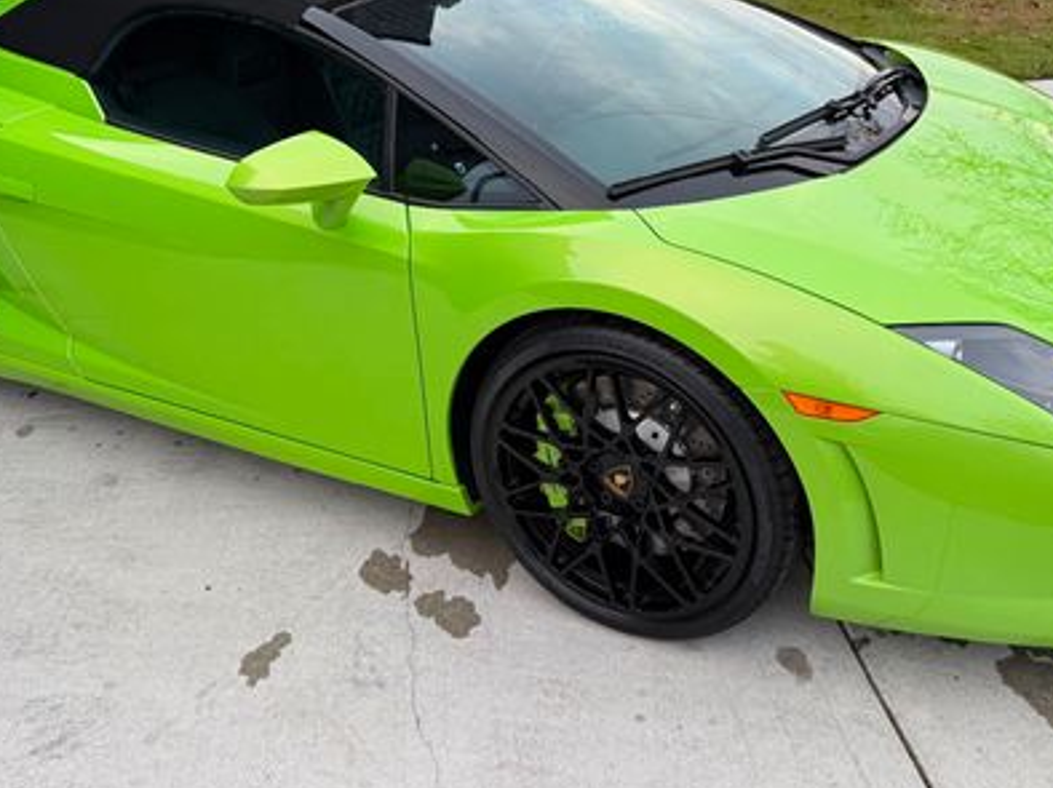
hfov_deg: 47.9
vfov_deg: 36.0
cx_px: 494
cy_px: 206
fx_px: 1186
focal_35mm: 39
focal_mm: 6.76
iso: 64
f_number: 1.78
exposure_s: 1/189
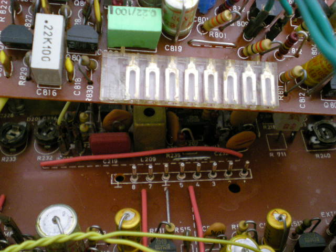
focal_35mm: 44
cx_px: 168
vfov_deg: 32.9
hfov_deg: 42.9
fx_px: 427
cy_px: 126
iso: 304
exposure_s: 1/8
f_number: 3.5
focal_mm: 7.4
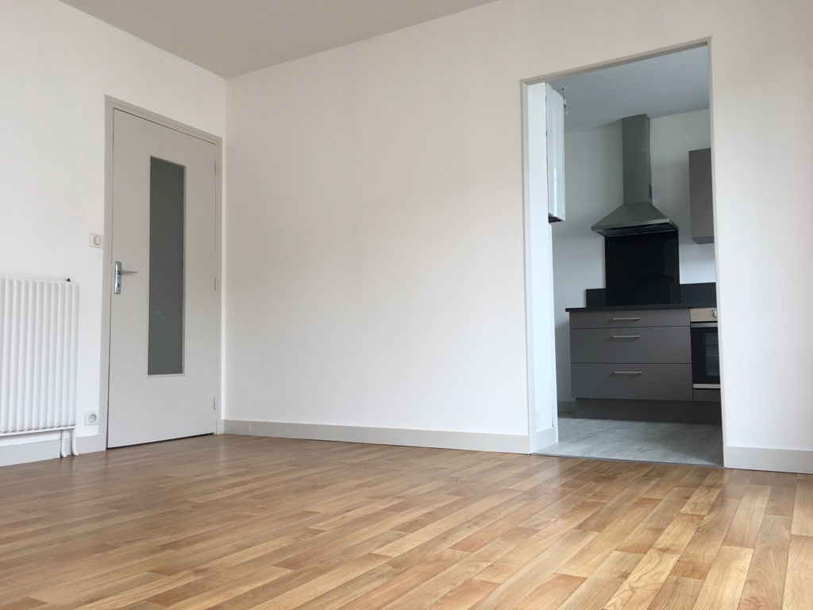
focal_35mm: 29
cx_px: 406
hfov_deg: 61.7
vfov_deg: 48.2
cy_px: 305
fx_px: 681
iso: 25
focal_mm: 4.15
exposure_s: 1/50
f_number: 2.2
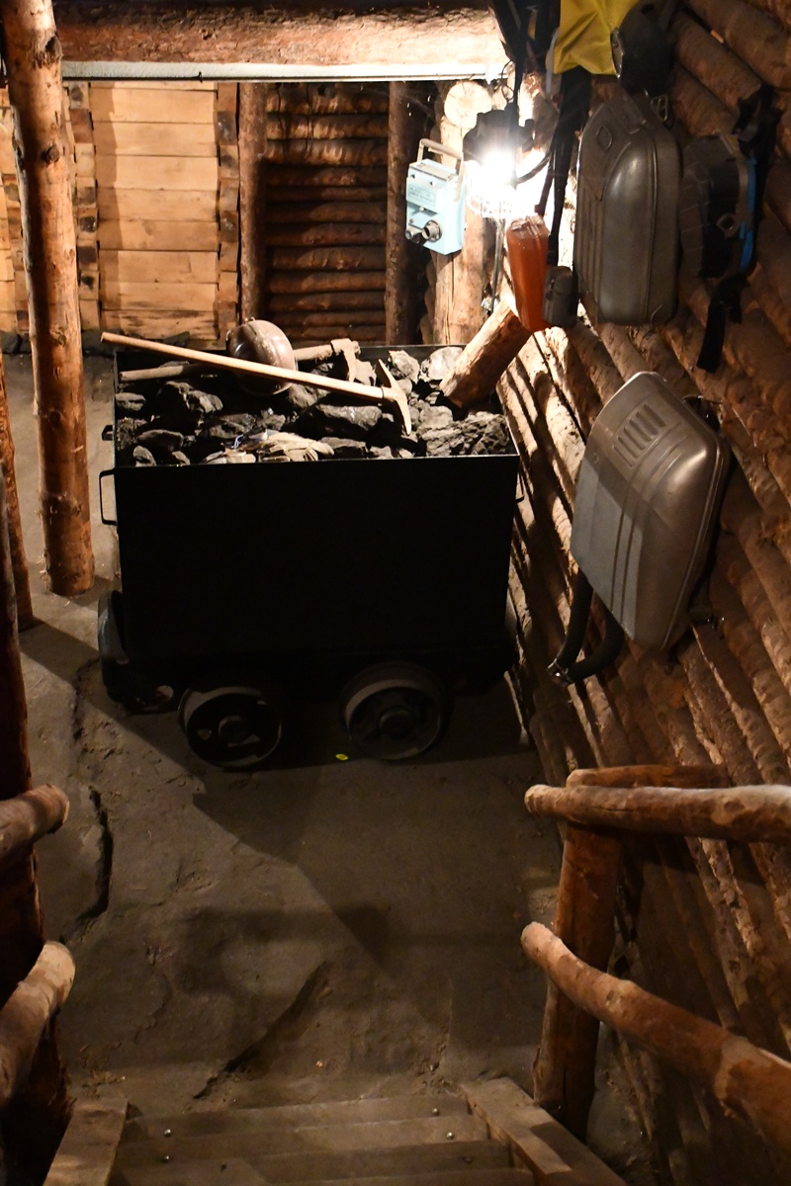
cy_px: 593
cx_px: 396
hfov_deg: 26.5
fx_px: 1681
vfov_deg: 38.9
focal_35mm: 51
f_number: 4.2
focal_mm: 34
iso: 12800
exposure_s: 1/20
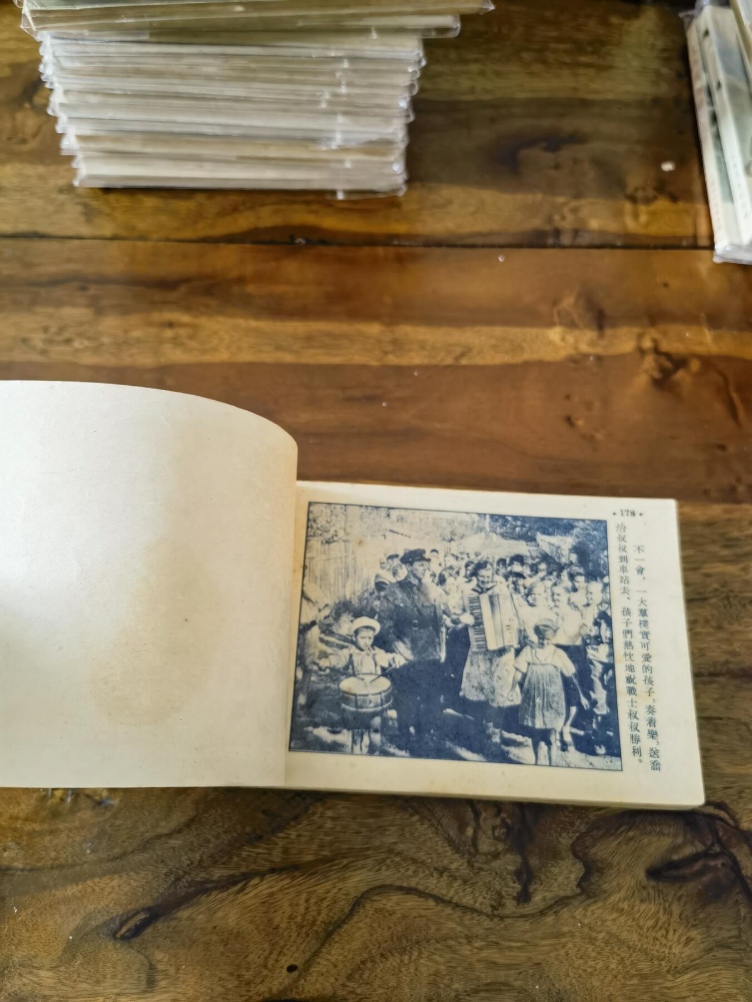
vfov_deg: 65.3
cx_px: 376
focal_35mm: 27
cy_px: 501
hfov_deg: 51.4
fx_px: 782
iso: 500
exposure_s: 1/120
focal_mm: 6.67
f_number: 1.9
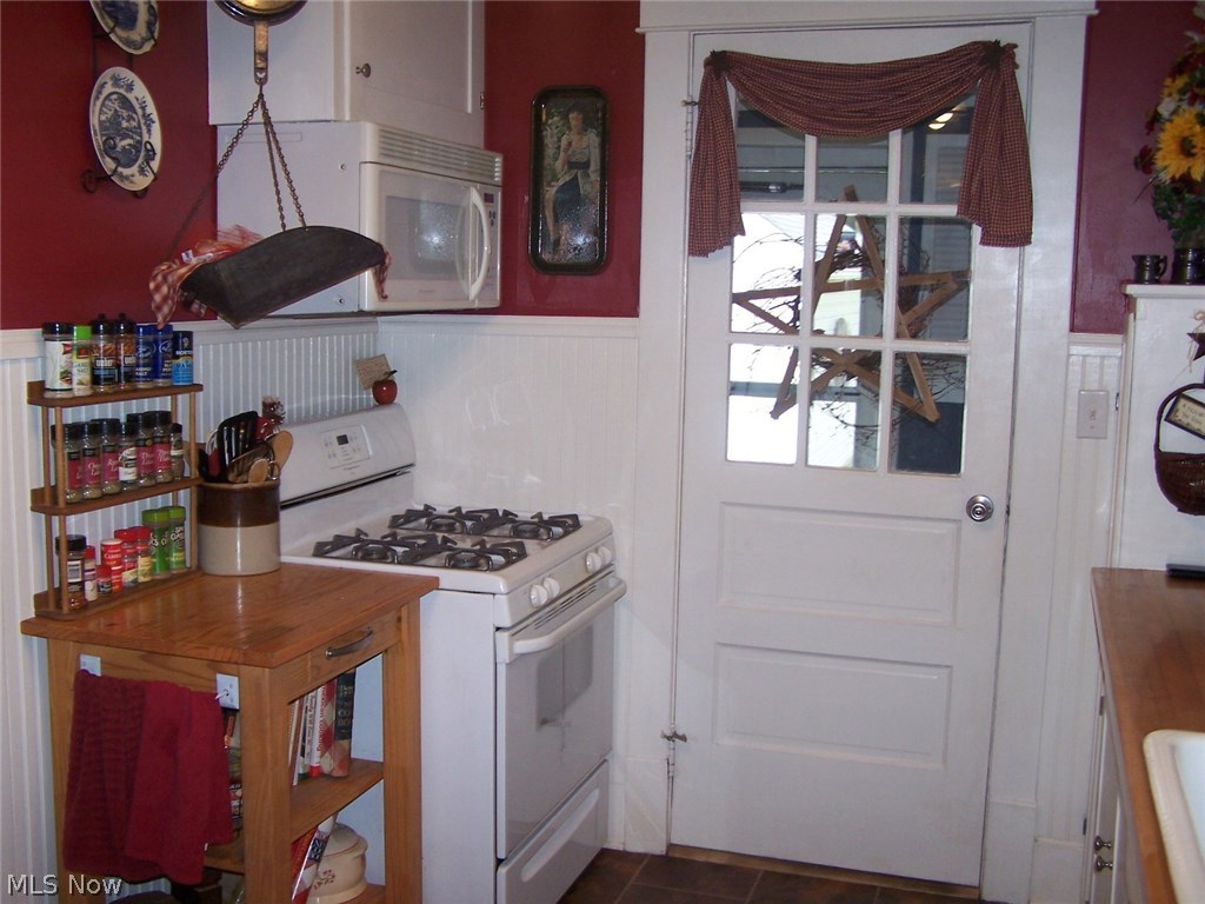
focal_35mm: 38
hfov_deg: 49.0
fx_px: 1323
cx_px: 602
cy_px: 452
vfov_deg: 37.7
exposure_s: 1/60
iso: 140
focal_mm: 6.3
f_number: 2.8
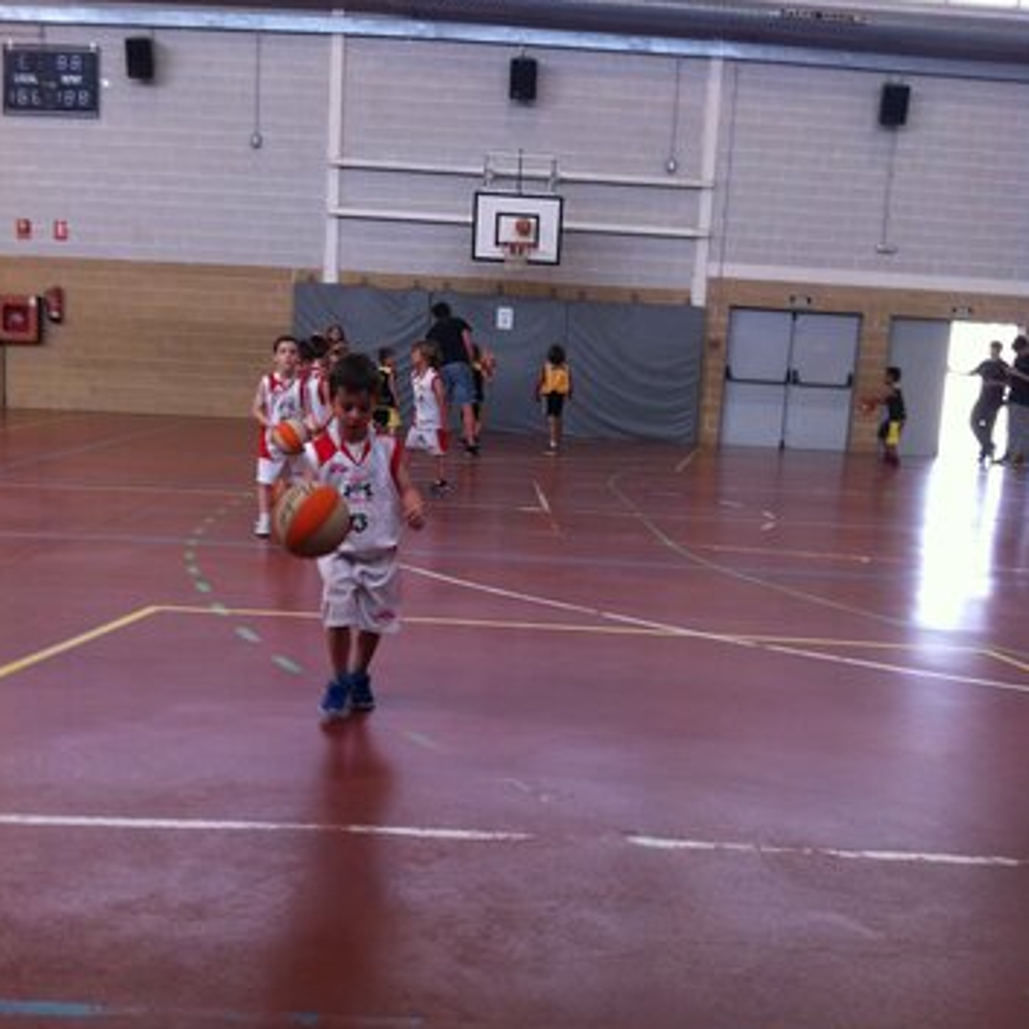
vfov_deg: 39.9
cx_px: 514
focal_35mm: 42
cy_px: 592
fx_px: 1413
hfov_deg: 40.0
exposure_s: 1/60
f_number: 2.8
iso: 100
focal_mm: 3.85
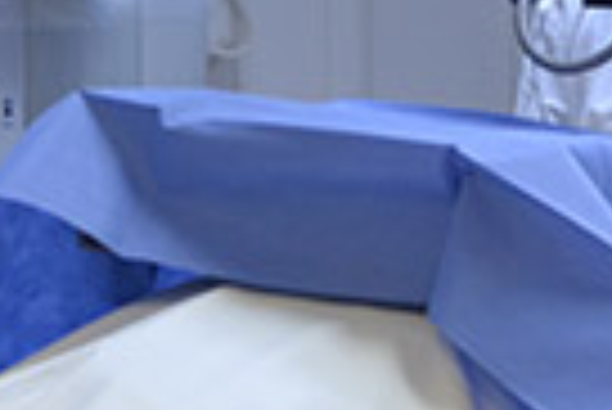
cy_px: -79
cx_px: 308
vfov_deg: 3.3
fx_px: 7079
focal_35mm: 416
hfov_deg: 4.9
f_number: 4.8
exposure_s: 1/40
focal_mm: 48
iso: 400
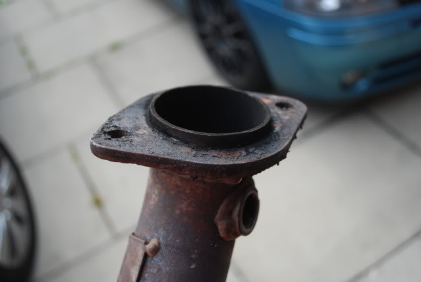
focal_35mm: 36
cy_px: 141
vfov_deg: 37.0
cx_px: 210
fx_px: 422
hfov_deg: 53.1
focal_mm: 24
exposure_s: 1/160
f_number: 4.2
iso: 100
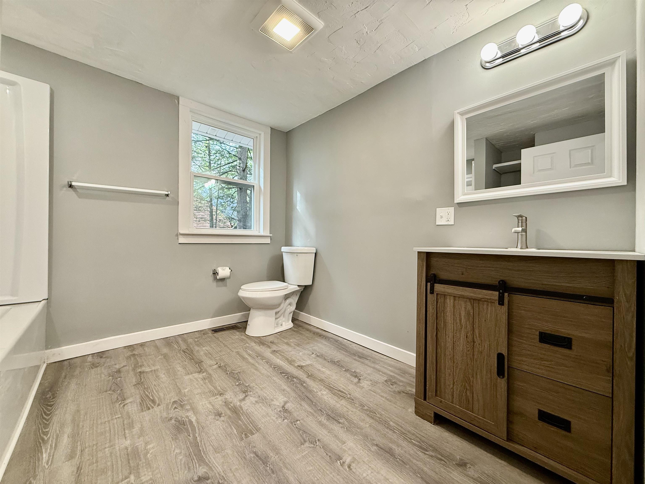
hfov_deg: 102.1
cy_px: 242
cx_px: 322
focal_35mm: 14
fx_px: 261
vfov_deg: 85.7
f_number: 2.2
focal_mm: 2.22
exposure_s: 1/120
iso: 200
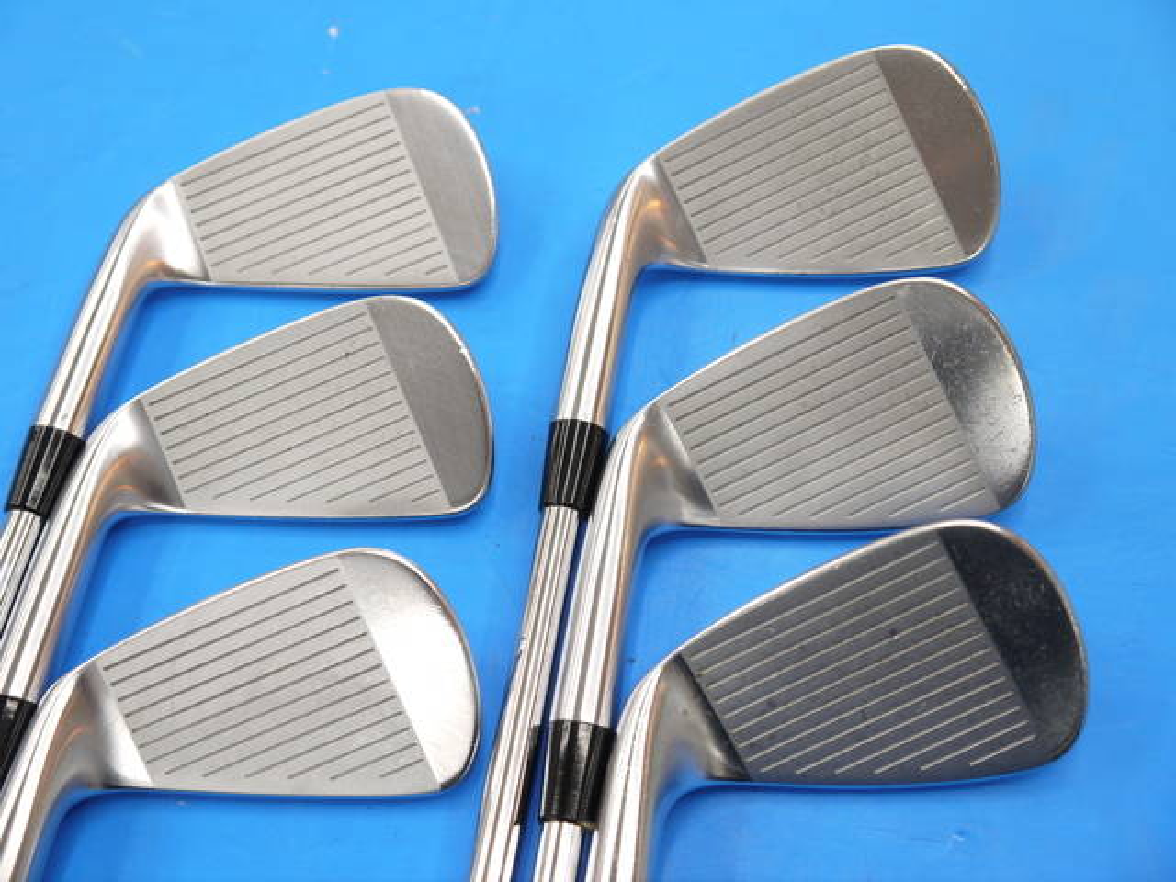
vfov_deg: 29.1
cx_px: 588
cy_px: 441
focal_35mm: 50
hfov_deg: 38.2
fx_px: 1699
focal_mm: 25
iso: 250
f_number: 4.6
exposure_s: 1/60
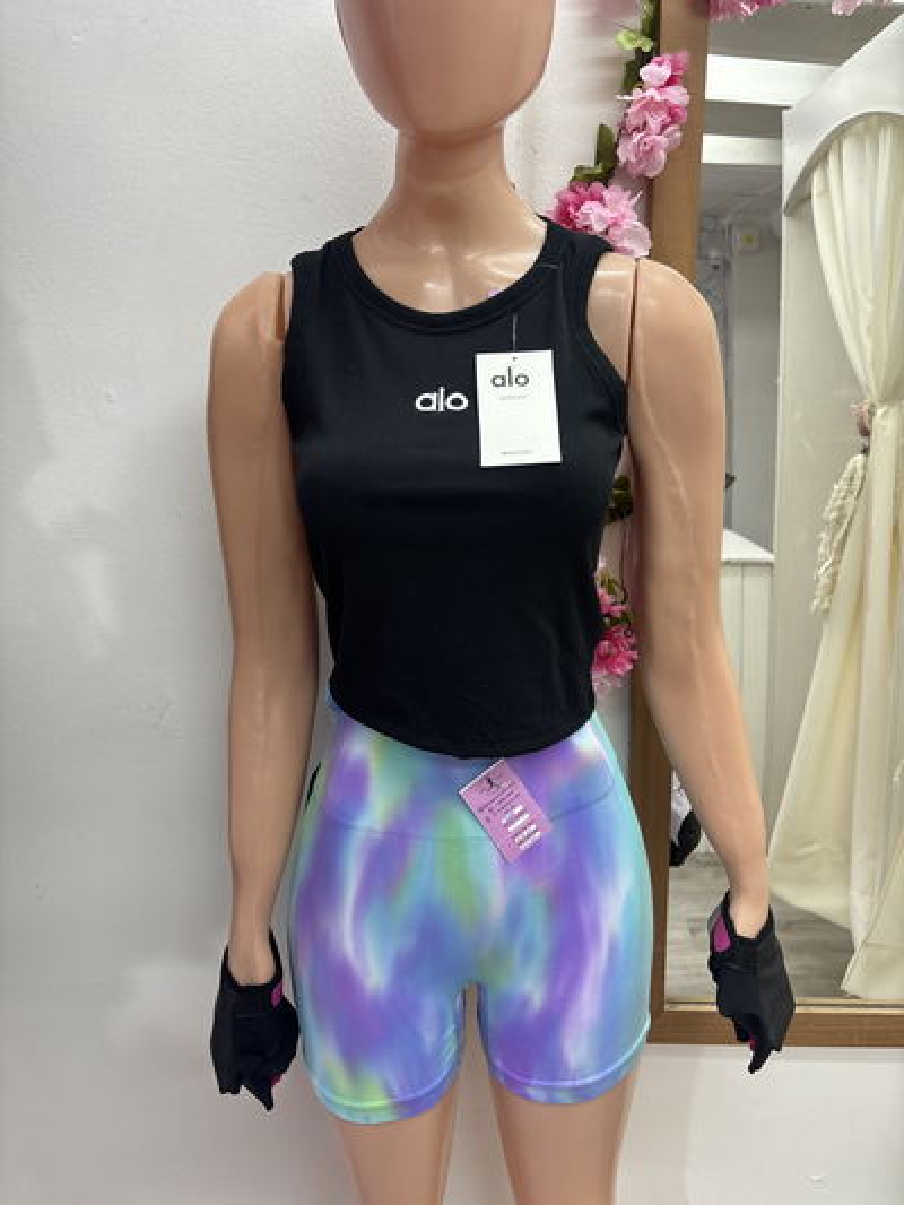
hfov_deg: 53.1
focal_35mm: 26
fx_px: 905
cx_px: 452
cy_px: 602
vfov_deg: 67.3
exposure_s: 1/100
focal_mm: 5.96
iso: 125
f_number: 1.6
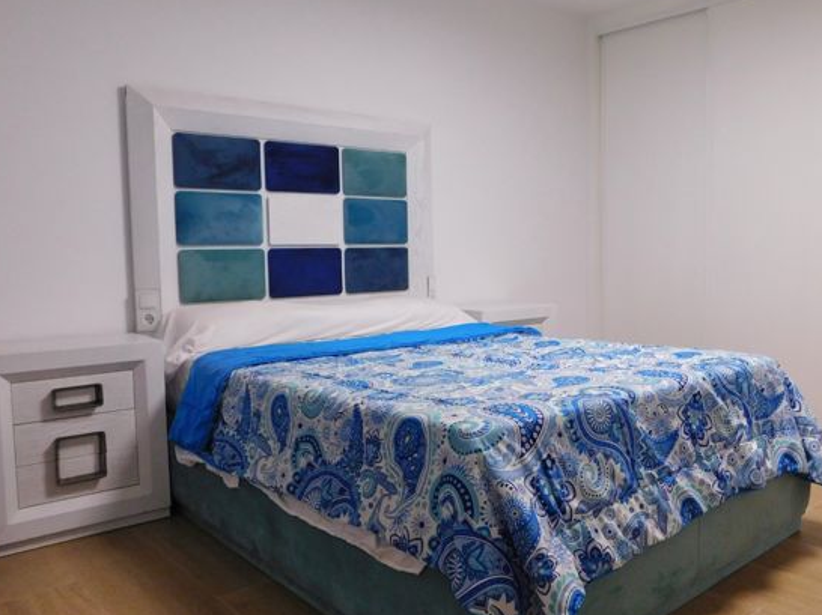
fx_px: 736
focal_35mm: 31
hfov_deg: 57.6
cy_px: 308
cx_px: 514
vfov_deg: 45.4
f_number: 3
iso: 200
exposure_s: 1/30
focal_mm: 4.1
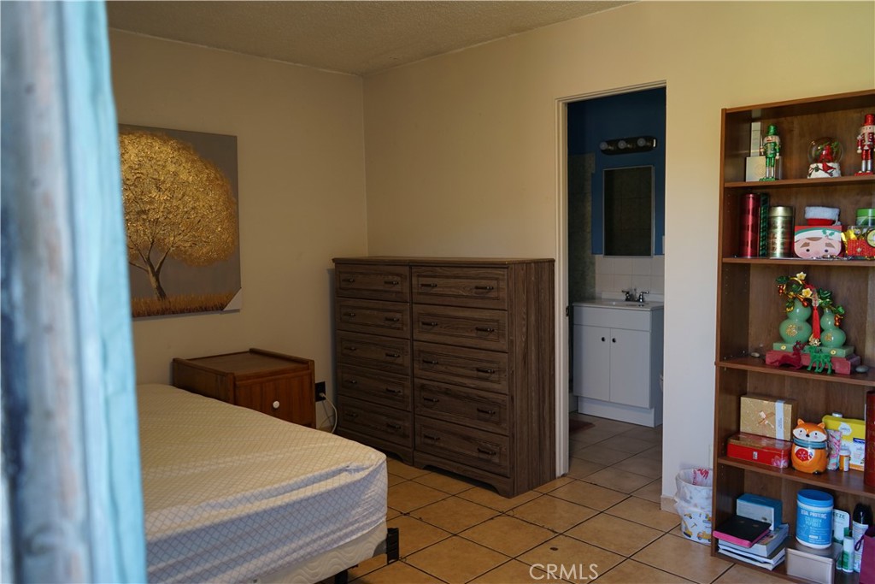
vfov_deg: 46.4
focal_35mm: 28
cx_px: 438
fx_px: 681
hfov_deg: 65.5
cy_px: 292
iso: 500
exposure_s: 1/60
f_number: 3.5
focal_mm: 28
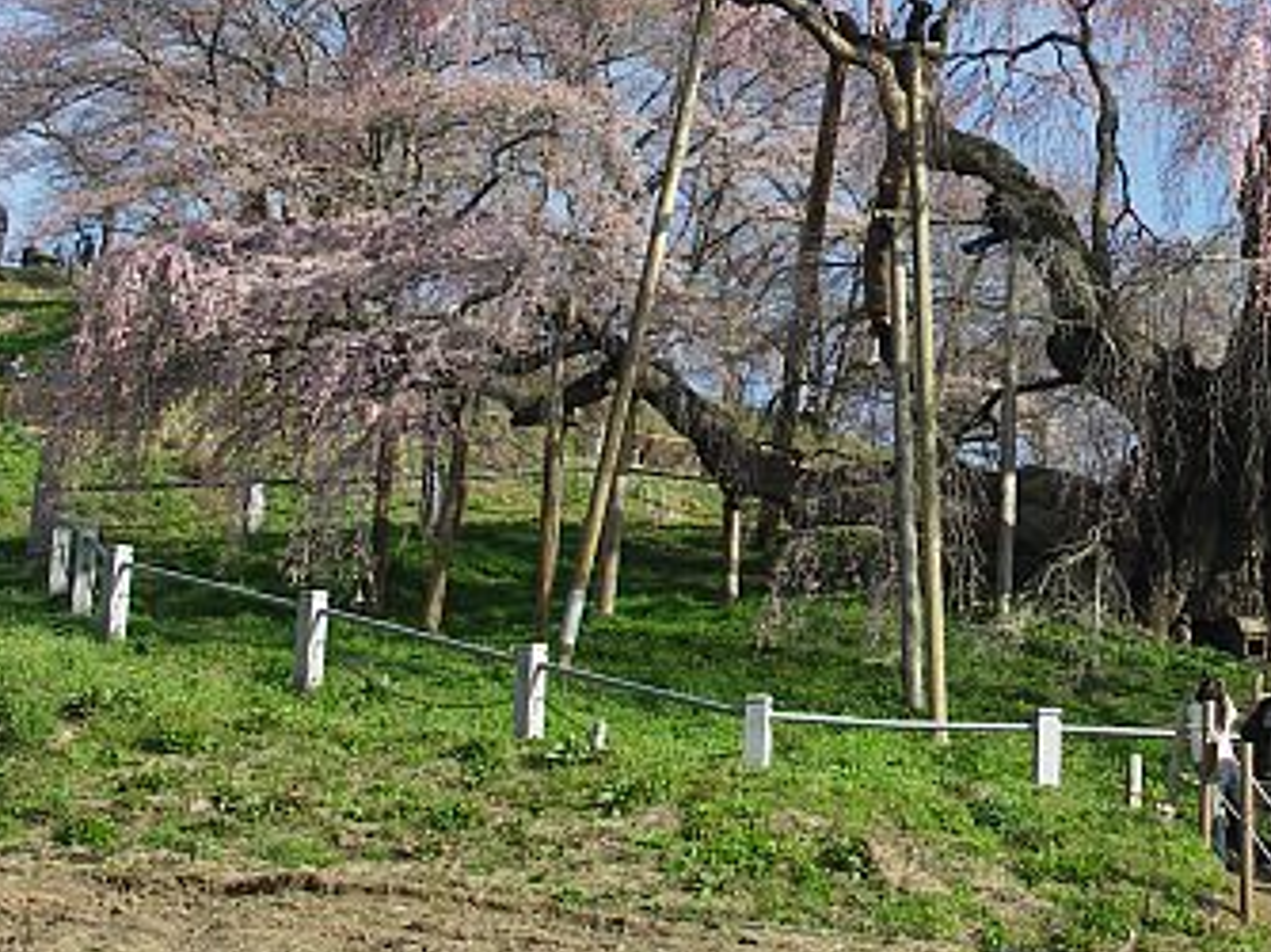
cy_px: 129
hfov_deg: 21.0
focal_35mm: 92
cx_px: 1077
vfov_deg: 15.9
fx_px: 3376
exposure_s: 1/200
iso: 50
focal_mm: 12.4
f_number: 5.6
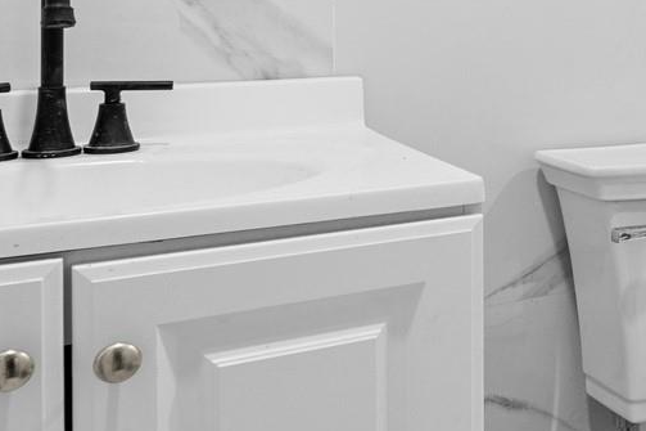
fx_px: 1022
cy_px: 10
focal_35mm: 57
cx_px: 872
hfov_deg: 28.0
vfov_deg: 22.9
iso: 640
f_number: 10
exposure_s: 1/3
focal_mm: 14
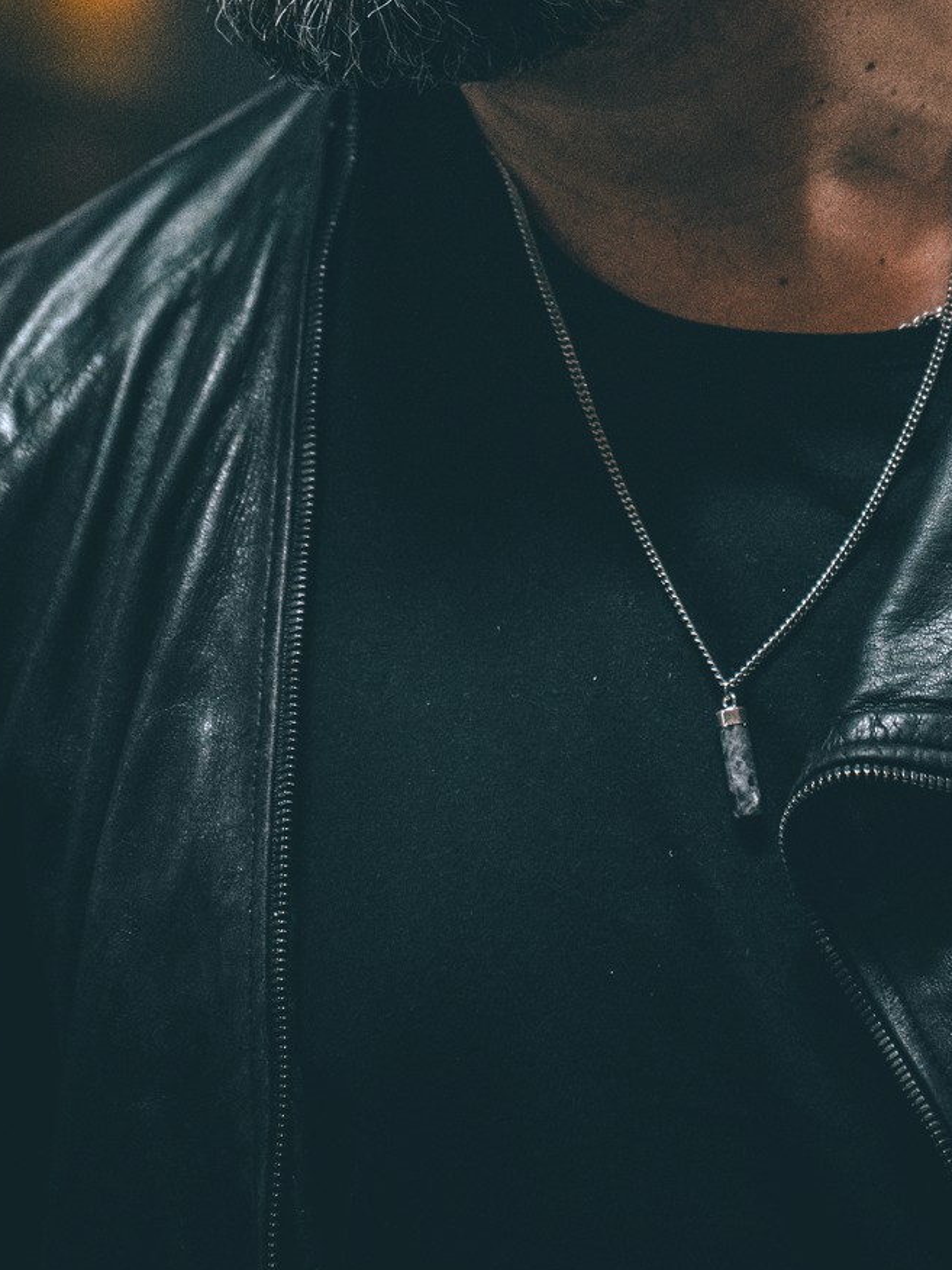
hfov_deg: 4.4
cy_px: -152
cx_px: 644
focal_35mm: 337
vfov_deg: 5.9
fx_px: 12357
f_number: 2.8
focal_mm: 150
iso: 12800
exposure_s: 1/160
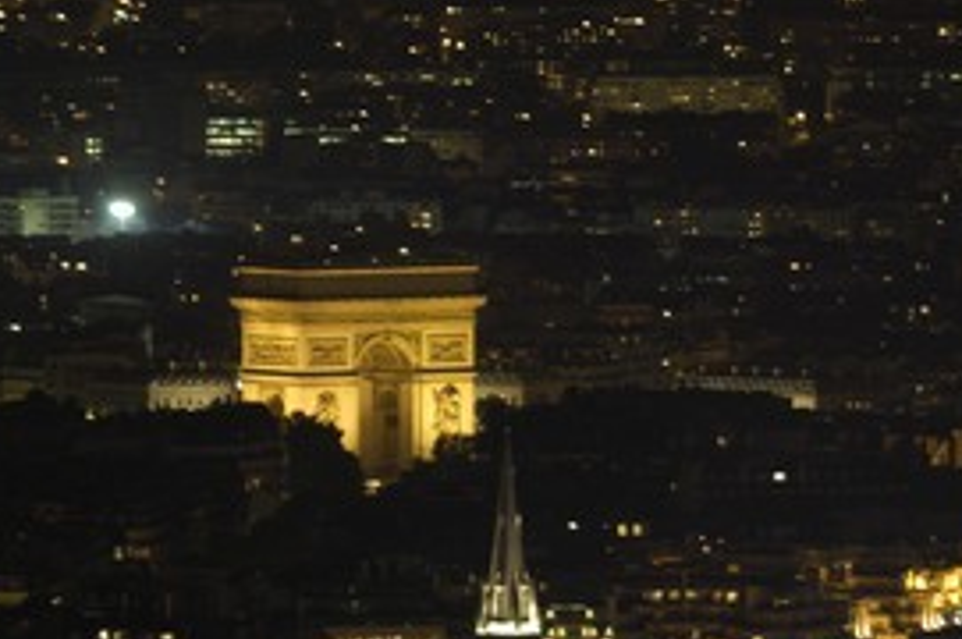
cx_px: 605
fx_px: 18683
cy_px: 380
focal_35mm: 700
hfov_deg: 2.9
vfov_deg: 2.0
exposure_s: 3
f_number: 5.6
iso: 100
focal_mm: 300
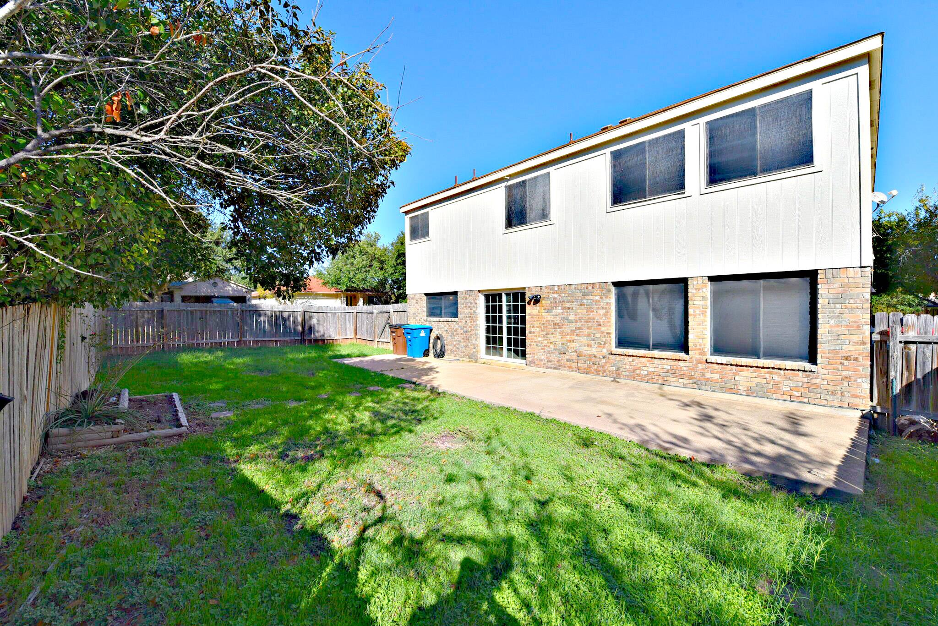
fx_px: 365
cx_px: 469
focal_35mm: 14
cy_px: 313
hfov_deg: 104.2
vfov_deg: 81.3
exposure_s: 1/400
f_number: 10
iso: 200
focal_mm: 14
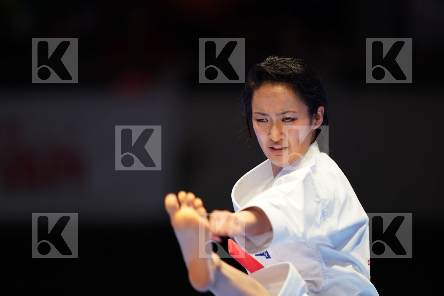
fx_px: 4933
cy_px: 148
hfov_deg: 5.2
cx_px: 222
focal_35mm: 400
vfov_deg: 3.4
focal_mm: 400
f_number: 2.8
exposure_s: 1/500
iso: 1600
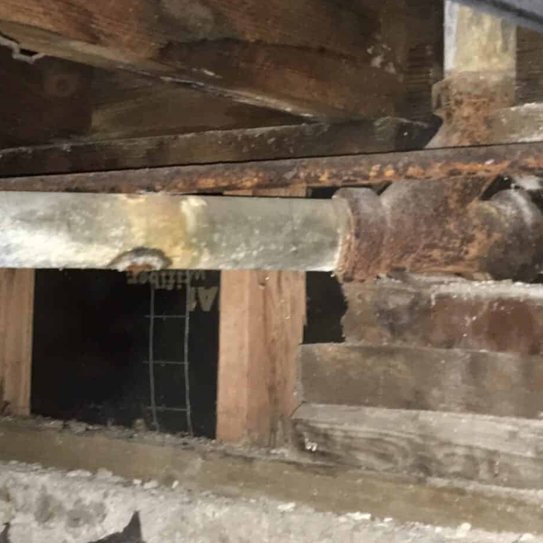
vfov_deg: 24.3
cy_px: 267
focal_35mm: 71
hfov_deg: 24.2
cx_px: 180
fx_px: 1260
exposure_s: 1/16
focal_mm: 4.15
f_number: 2.2
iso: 125
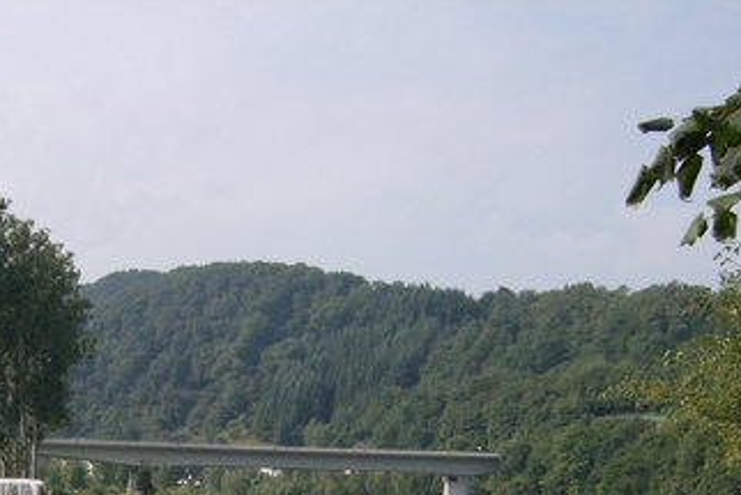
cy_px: 523
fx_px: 1441
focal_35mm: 70
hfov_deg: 28.0
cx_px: 115
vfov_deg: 18.8
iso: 100
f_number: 4.7
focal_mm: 6
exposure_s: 1/665
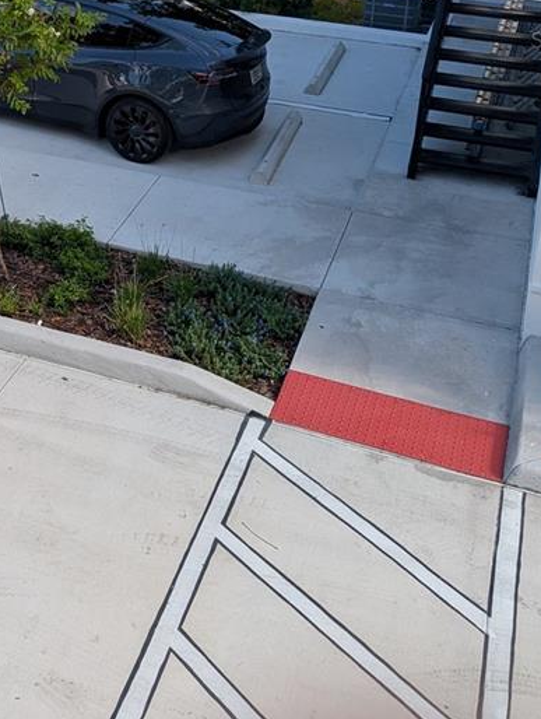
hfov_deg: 24.9
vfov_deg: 32.2
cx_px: -1
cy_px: 39
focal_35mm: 56
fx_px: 1164
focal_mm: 6.9
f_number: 1.68
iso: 23
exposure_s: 1/582
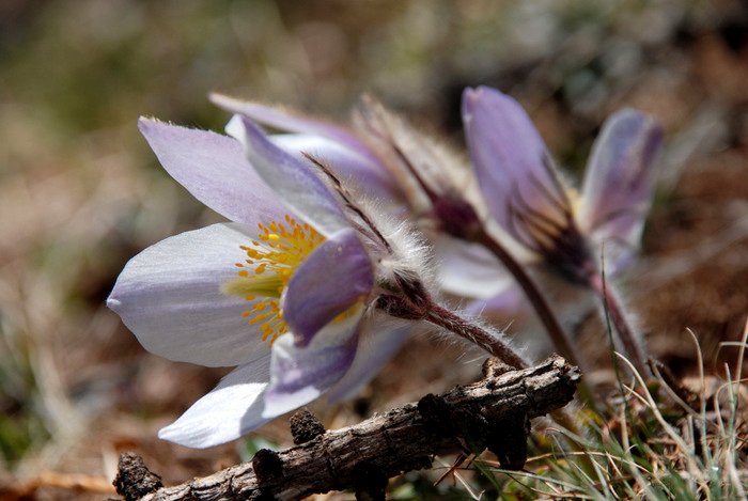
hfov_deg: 10.1
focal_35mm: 202
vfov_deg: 6.8
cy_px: 250
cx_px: 374
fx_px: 4214
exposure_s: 1/320
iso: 125
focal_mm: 135
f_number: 8
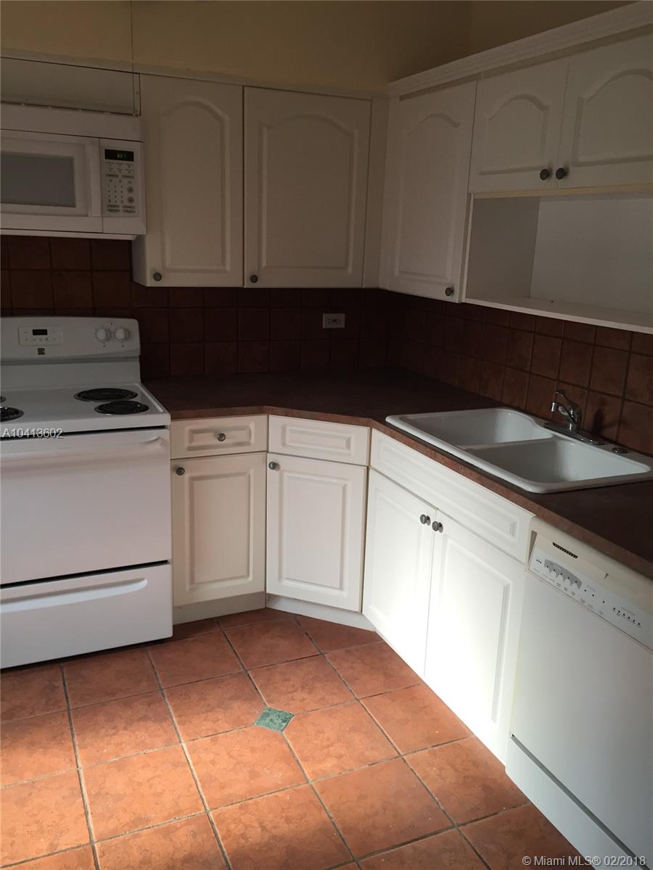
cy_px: 435
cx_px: 326
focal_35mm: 29
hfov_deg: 48.2
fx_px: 729
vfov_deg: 61.7
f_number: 2.2
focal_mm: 4.15
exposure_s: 1/30
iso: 40
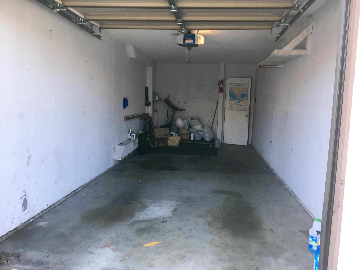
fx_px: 302
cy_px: 135
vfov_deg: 48.2
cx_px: 180
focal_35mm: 29
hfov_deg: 61.7
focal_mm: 4.15
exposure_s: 1/120
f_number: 2.2
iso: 40
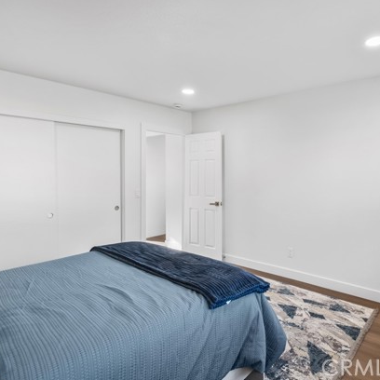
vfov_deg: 74.8
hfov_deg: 73.1
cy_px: 182
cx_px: 245
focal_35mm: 20
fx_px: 248
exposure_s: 1/13
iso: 400
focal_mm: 10
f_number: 8
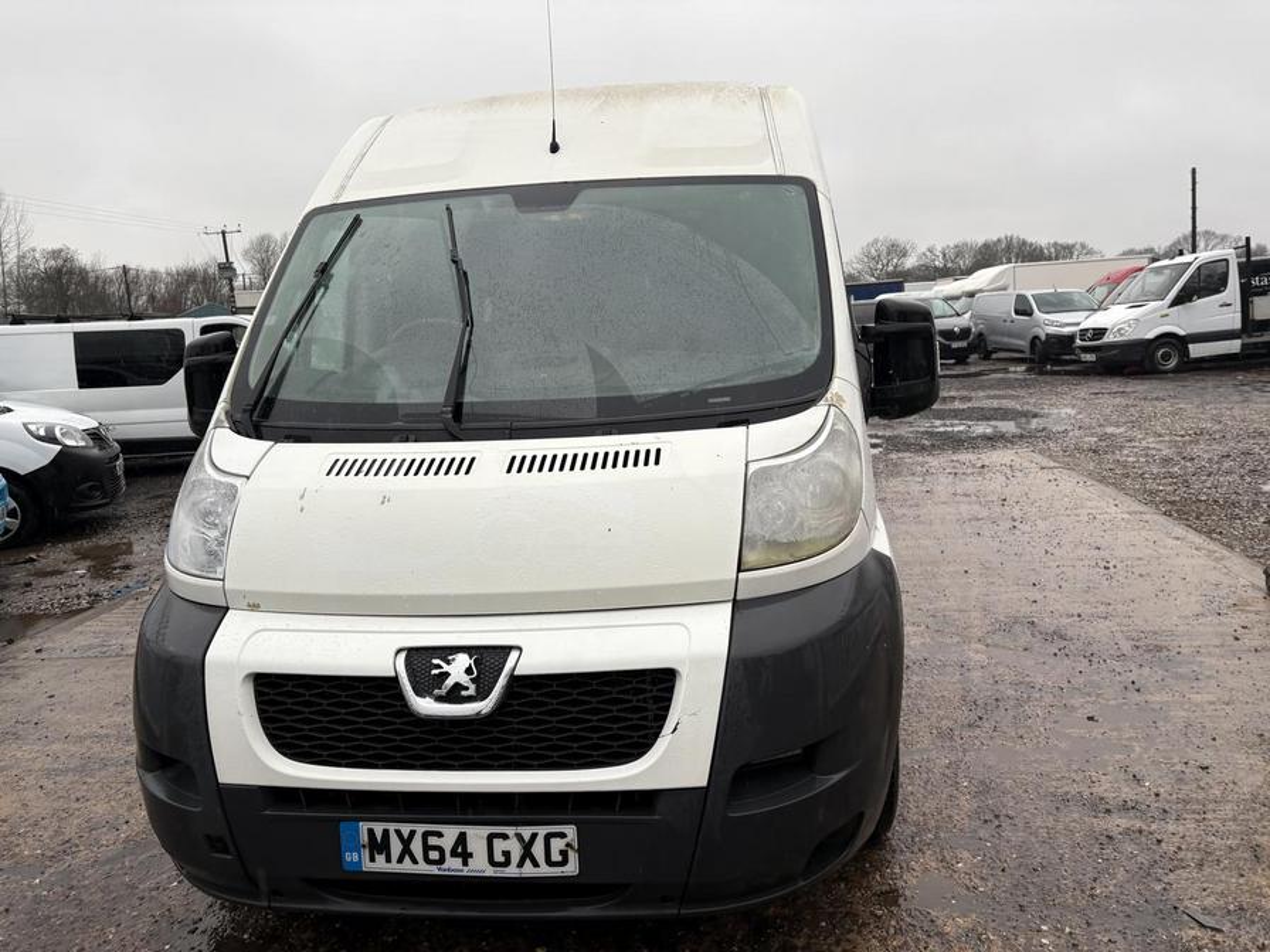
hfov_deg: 67.3
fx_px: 954
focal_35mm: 26
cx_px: 635
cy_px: 476
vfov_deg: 53.1
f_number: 1.6
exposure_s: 1/424
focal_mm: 5.96
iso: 50
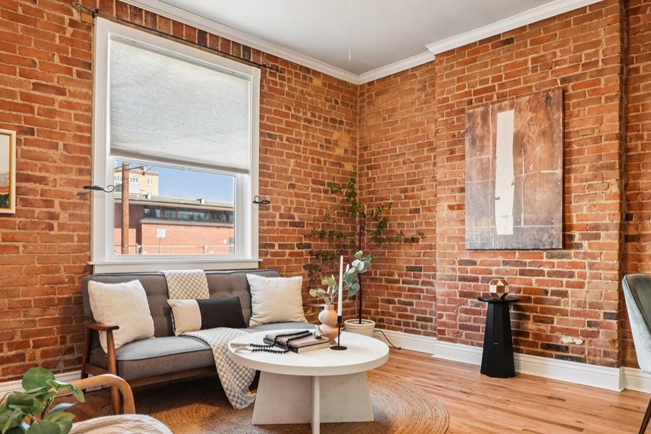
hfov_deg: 74.4
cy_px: 256
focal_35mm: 24
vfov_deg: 53.4
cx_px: 326
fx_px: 429
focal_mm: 11
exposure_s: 1/15
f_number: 8
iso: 400
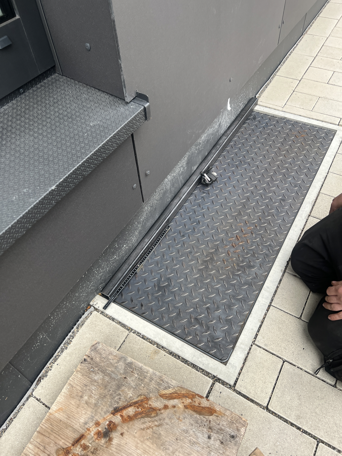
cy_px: 228
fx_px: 343
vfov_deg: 67.3
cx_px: 171
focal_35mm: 26
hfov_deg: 53.1
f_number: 1.5
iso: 80
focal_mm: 5.7
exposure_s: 1/121
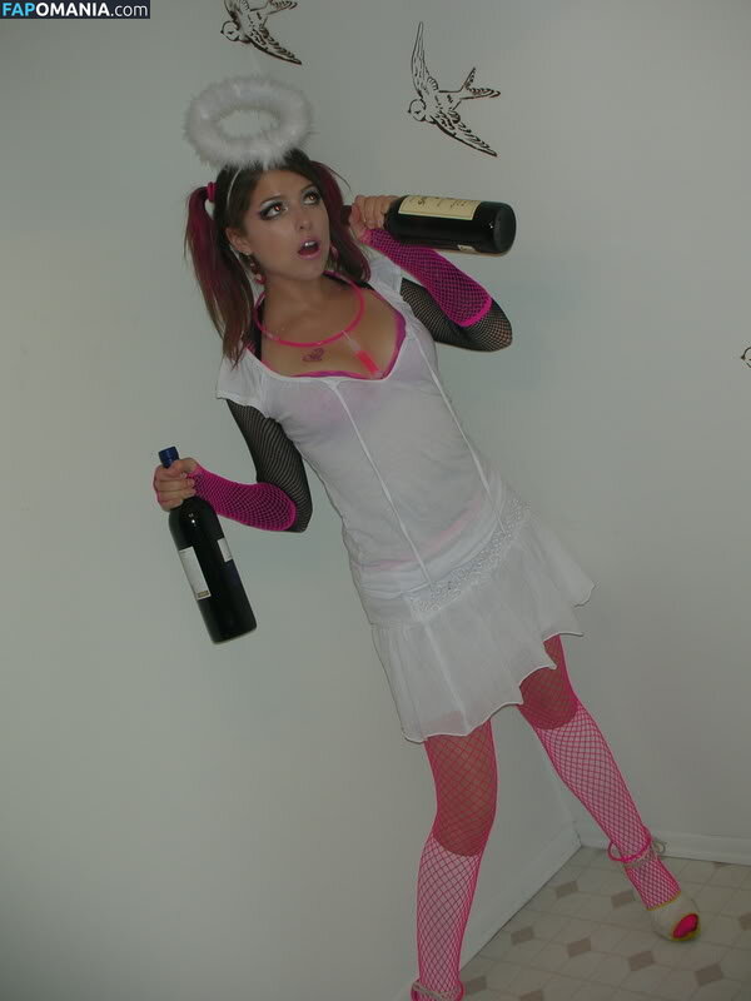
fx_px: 1331
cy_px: 500
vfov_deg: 41.2
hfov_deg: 31.5
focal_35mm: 46
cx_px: 376
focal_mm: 7.7
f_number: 3.5
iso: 50
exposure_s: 1/60.1
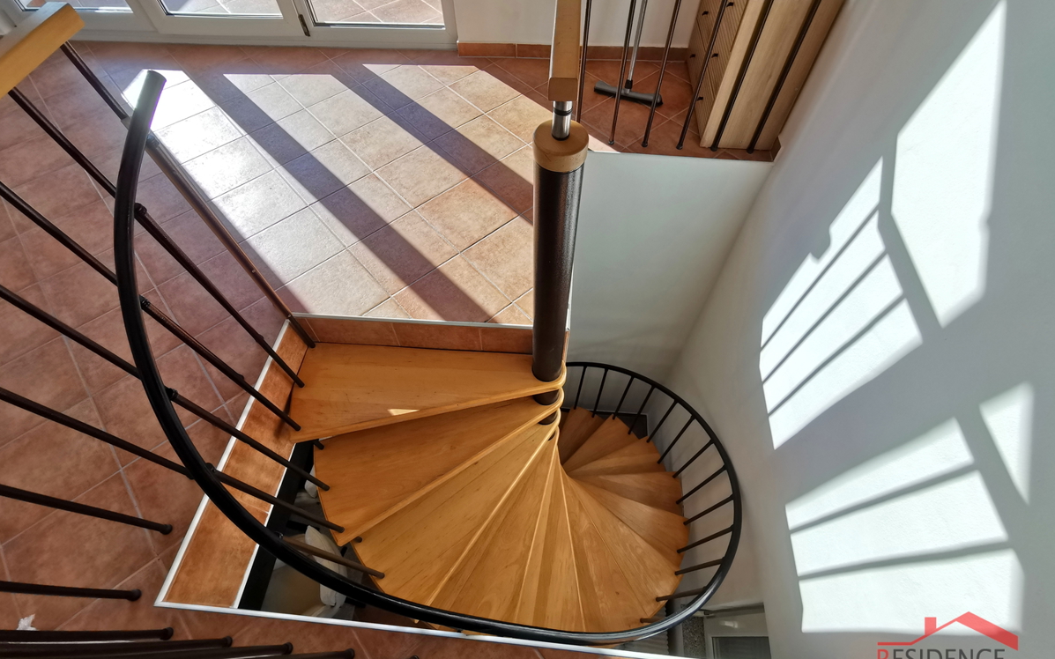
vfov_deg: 68.0
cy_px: 330
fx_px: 489
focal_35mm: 17
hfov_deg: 94.4
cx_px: 528
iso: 50
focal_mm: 2.35
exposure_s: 1/276
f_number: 2.2
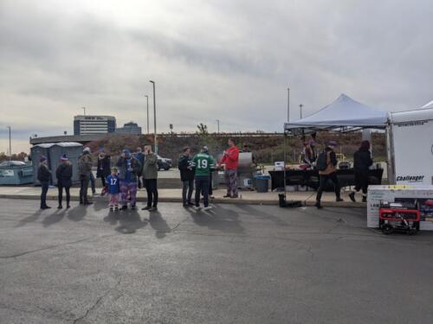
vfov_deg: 51.4
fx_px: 338
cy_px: 162
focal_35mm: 27
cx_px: 216
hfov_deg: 65.3
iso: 85
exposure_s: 1/11765
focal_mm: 4.38
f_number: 1.73
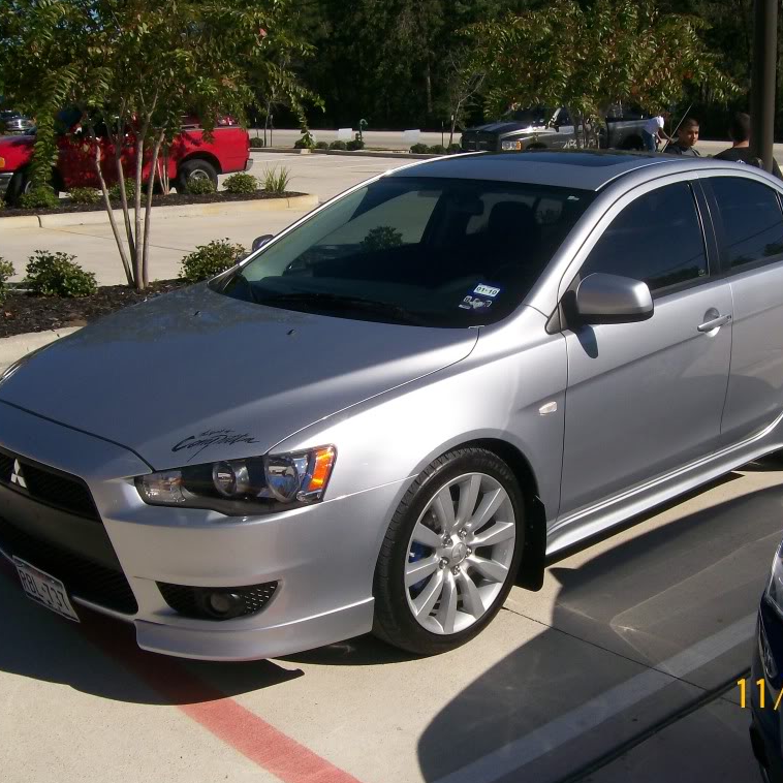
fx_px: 1100
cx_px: 450
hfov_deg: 39.1
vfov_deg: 39.2
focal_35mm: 43
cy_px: 393
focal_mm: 6
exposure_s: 1/1093
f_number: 4.8
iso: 80
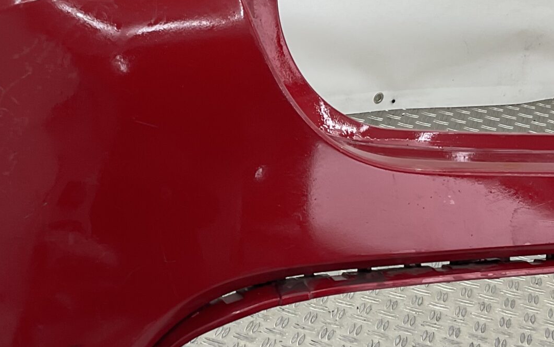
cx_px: 242
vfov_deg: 17.6
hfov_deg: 27.8
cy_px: 193
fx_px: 1118
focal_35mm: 74
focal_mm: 3
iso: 25
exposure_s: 1/100
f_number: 1.8
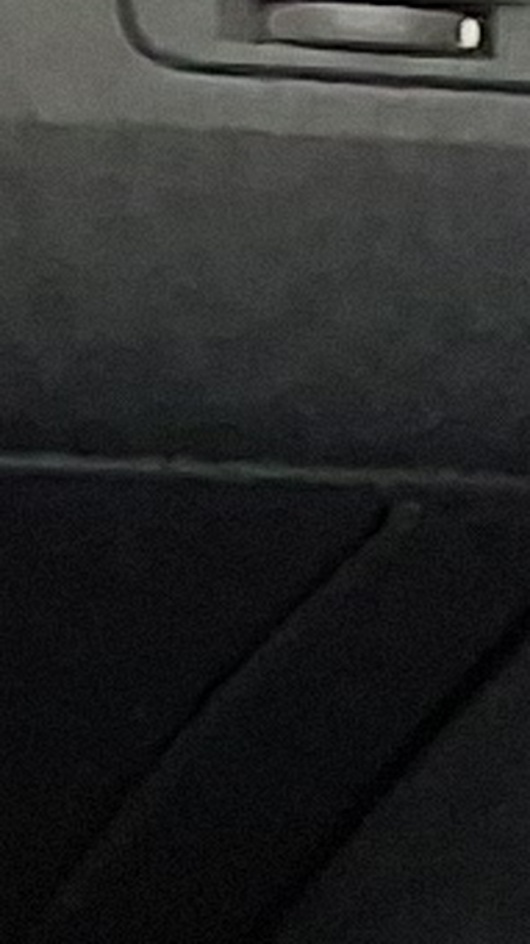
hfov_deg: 3.3
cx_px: -3396
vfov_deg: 7.3
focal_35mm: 293
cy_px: -347
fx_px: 7328
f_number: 1.9
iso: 125
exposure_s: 1/40
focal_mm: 2.91
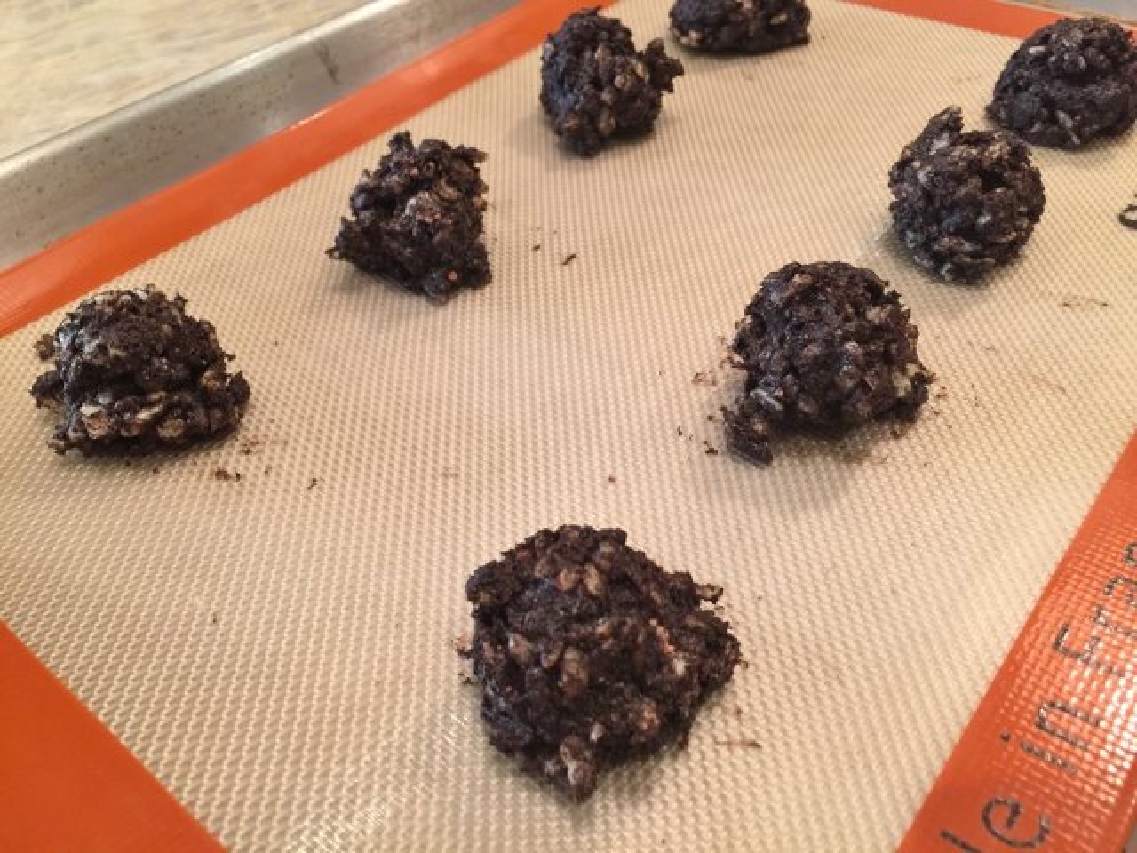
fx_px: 953
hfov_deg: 61.7
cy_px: 426
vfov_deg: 48.2
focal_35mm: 29
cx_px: 568
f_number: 2.2
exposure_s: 1/15
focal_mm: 4.15
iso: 64
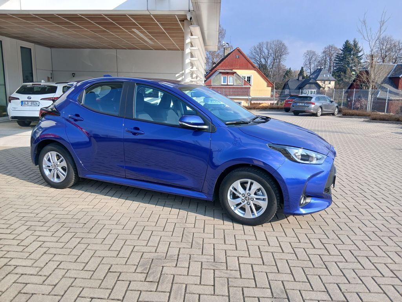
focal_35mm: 26
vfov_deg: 53.1
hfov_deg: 67.3
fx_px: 302
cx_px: 201
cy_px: 151
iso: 20
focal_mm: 3.98
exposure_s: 1/253
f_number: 1.8
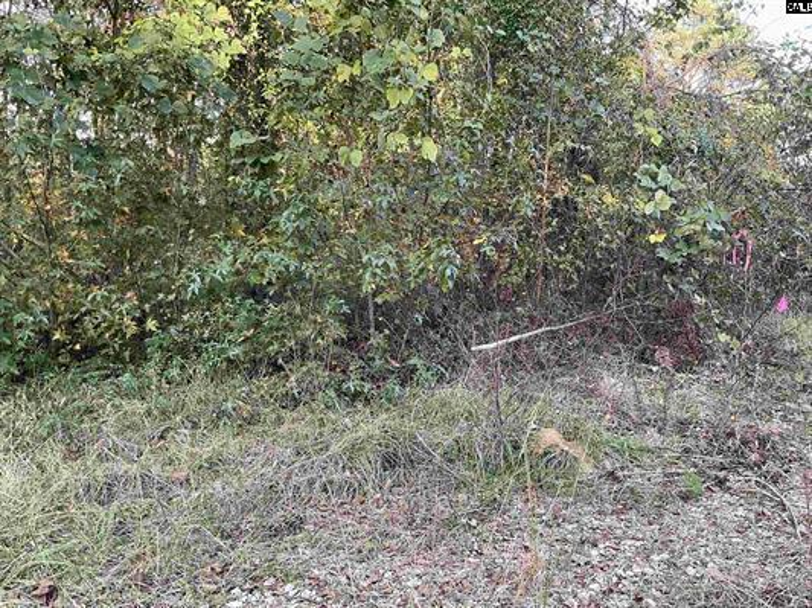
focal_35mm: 29
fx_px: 680
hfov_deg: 61.7
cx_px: 406
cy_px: 304
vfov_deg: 48.2
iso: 50
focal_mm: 3
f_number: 1.8
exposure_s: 1/122
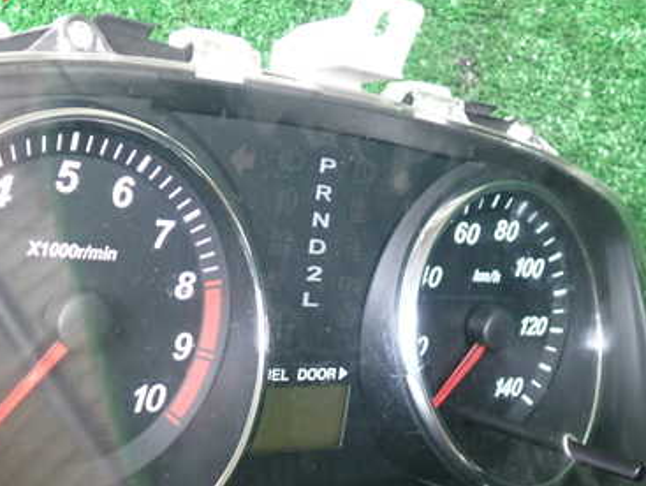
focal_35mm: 49
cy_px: 363
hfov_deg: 38.5
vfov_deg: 29.3
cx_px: 218
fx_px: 915
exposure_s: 1/30
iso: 320
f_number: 2.3
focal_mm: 5.4
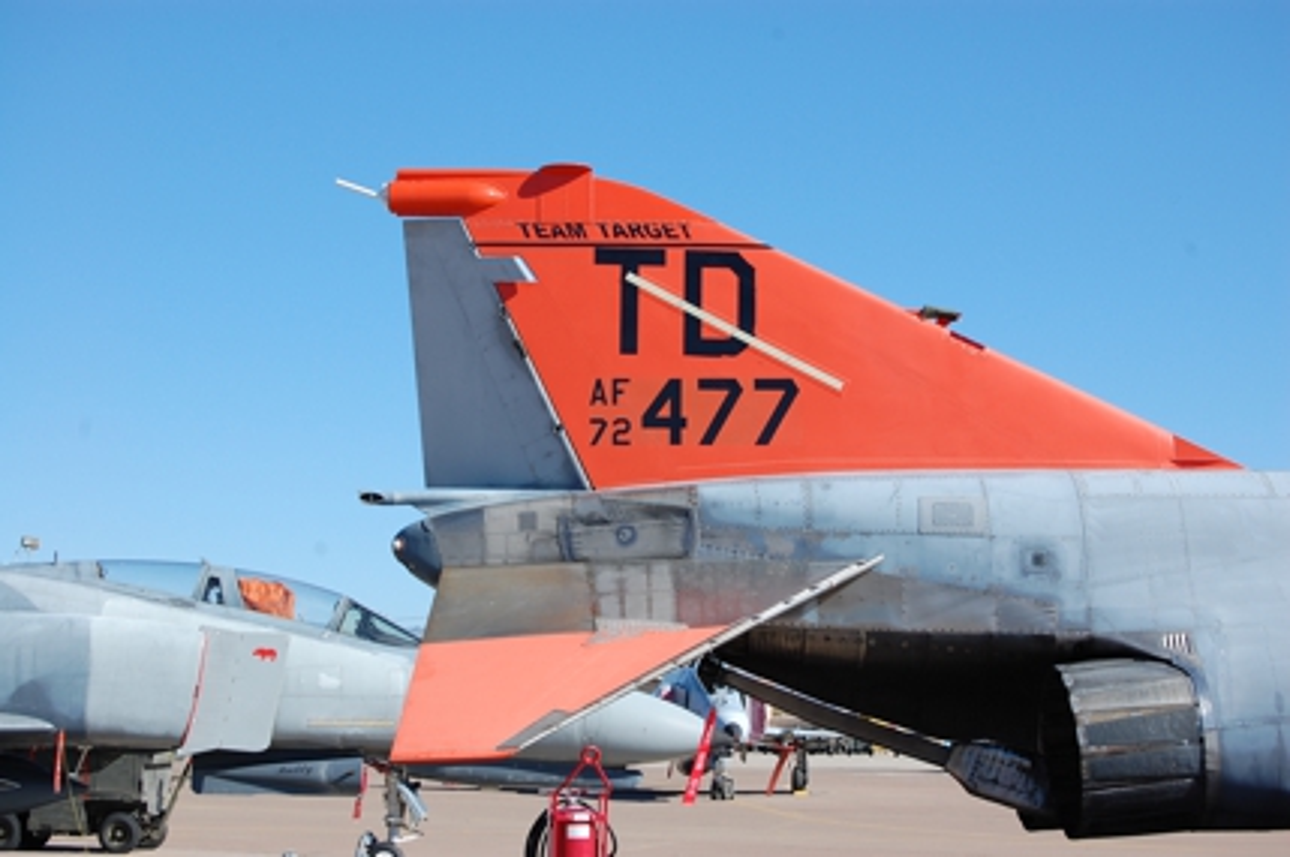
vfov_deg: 16.5
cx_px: 645
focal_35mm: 82
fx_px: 2953
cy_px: 428
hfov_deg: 24.6
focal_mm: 55
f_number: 9
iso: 200
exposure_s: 1/320
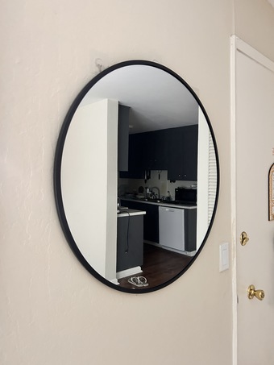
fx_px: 274
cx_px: 137
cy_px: 182
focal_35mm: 26
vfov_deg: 67.3
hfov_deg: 53.1
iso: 500
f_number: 1.5
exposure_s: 1/60
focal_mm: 5.7
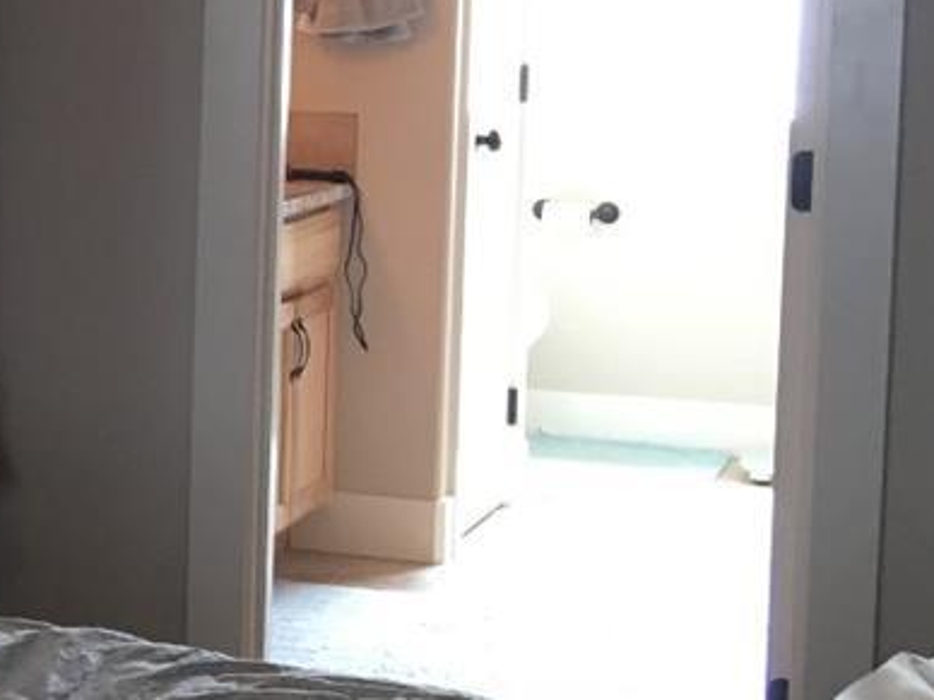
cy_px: 185
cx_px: -734
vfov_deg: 13.2
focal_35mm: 112
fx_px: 3022
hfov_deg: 15.2
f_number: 2.2
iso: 80
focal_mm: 4.15
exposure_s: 1/30
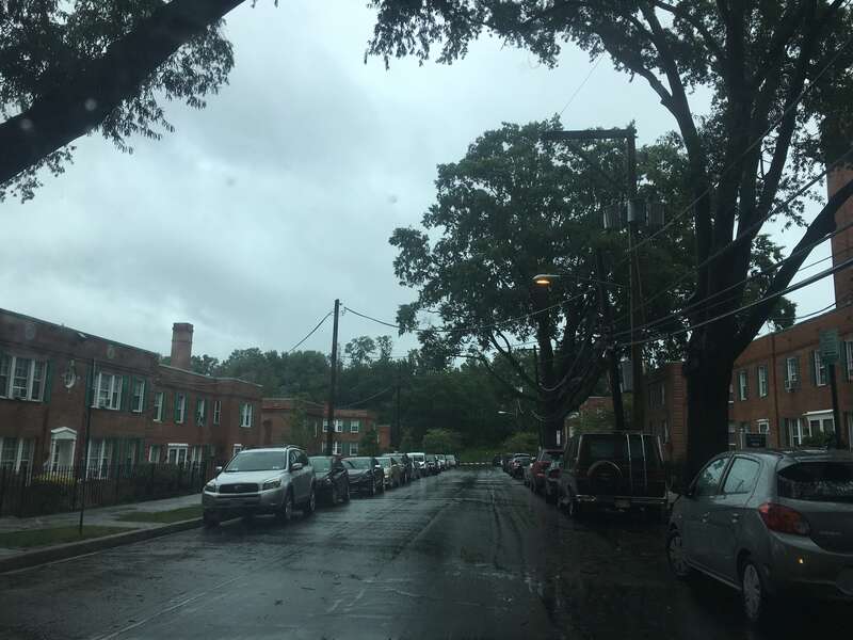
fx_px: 715
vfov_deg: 48.2
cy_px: 320
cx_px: 426
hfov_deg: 61.7
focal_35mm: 29
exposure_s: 1/718
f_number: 2.2
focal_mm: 4.15
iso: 25
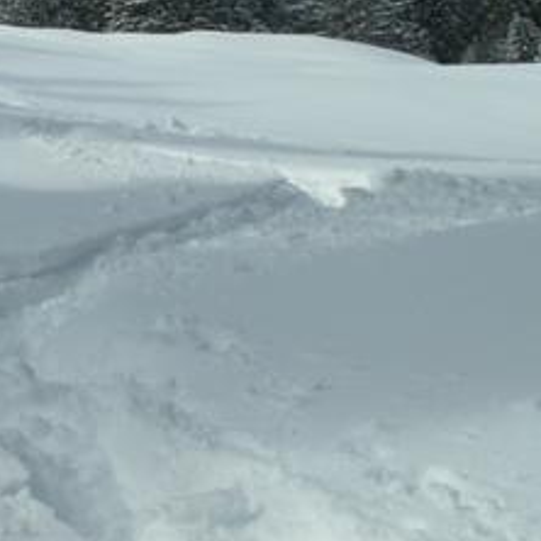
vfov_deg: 19.2
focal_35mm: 89
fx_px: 1574
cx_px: -97
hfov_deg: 18.5
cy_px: 61
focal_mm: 5.86
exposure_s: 1/400
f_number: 8
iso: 50
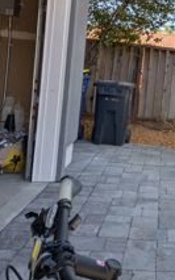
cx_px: 222
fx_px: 351
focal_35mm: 46
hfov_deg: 24.7
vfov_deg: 42.4
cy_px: 75
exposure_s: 1/599
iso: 39
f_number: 2.2
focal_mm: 2.74
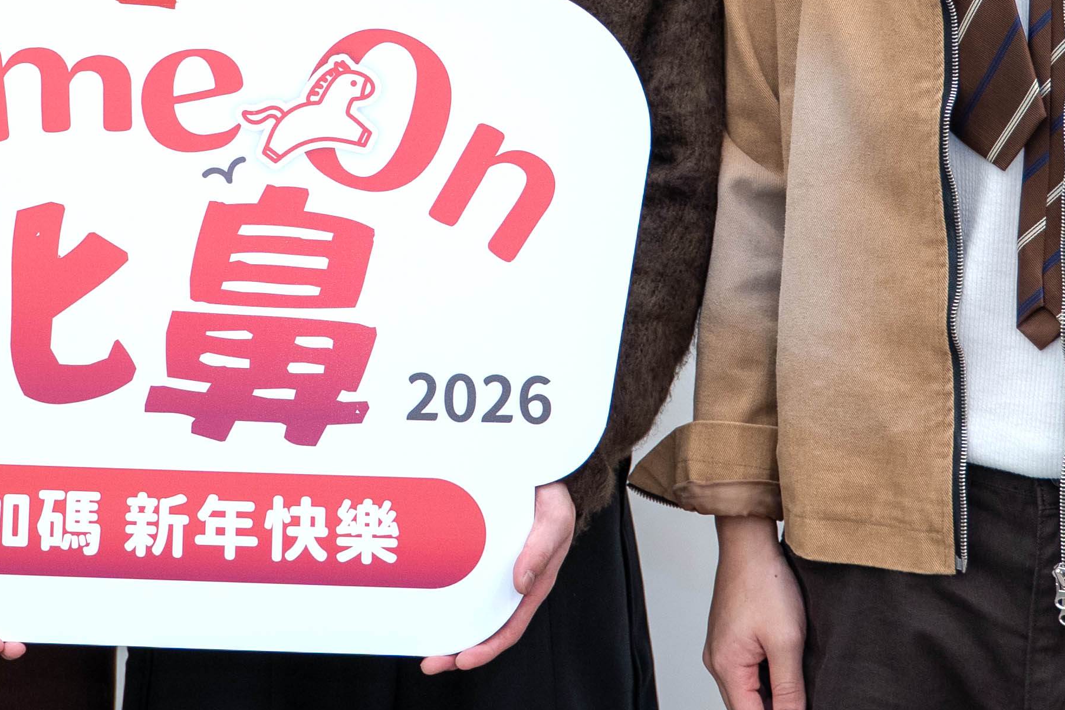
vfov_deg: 14.4
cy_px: -25
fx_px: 2751
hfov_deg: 21.6
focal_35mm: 93
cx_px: 195
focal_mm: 28
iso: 640
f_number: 2.8
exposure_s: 1/100
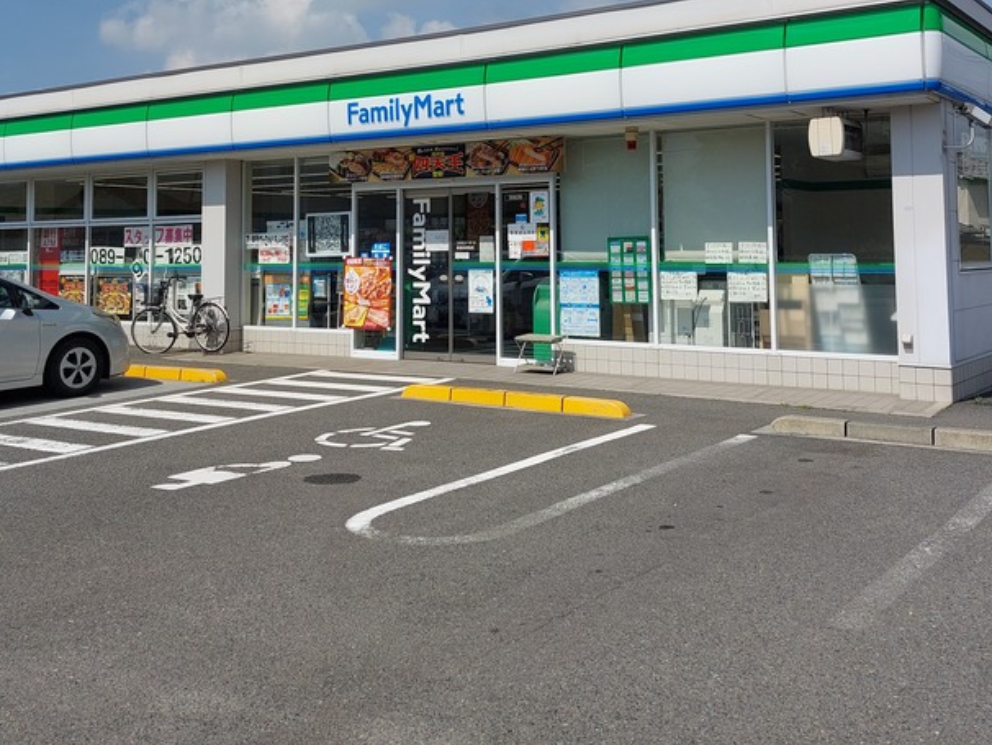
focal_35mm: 38
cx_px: 471
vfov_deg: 36.7
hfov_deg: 48.9
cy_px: 172
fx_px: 1089
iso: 25
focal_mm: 5.23
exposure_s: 1/2107
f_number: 1.8
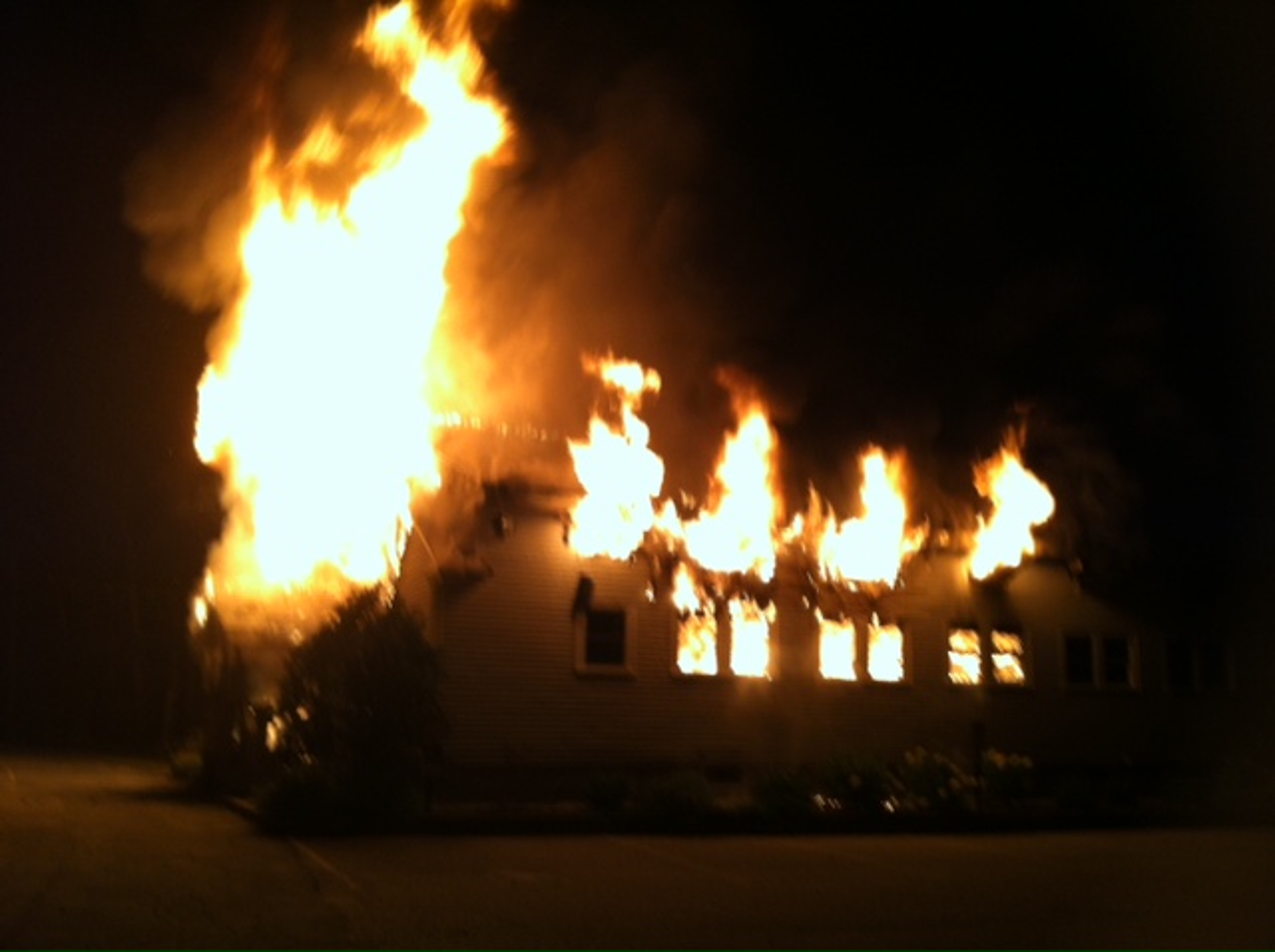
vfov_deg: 40.6
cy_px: 476
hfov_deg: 52.7
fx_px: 1287
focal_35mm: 35
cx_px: 638
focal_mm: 3.85
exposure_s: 1/33
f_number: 2.8
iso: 80
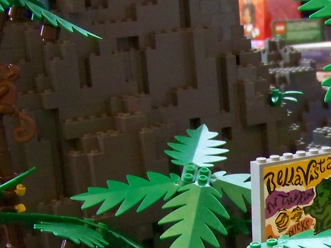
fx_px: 1033
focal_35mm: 108
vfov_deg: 13.6
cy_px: 215
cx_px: 411
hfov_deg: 17.3
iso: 250
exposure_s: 1/30
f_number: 2.8
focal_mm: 5.85
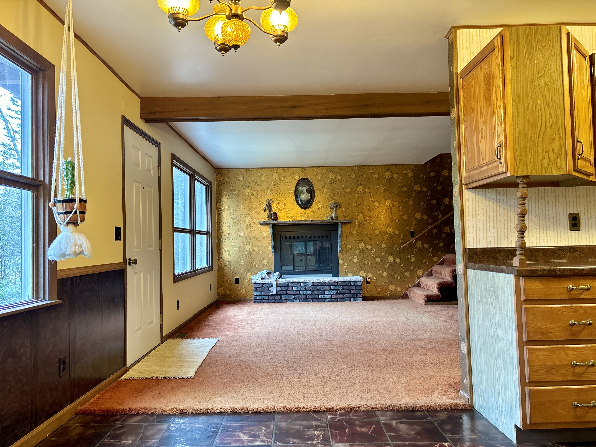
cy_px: 224
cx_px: 298
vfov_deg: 53.1
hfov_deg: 67.3
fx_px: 448
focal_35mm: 26
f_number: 1.6
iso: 320
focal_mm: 5.96
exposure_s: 1/60
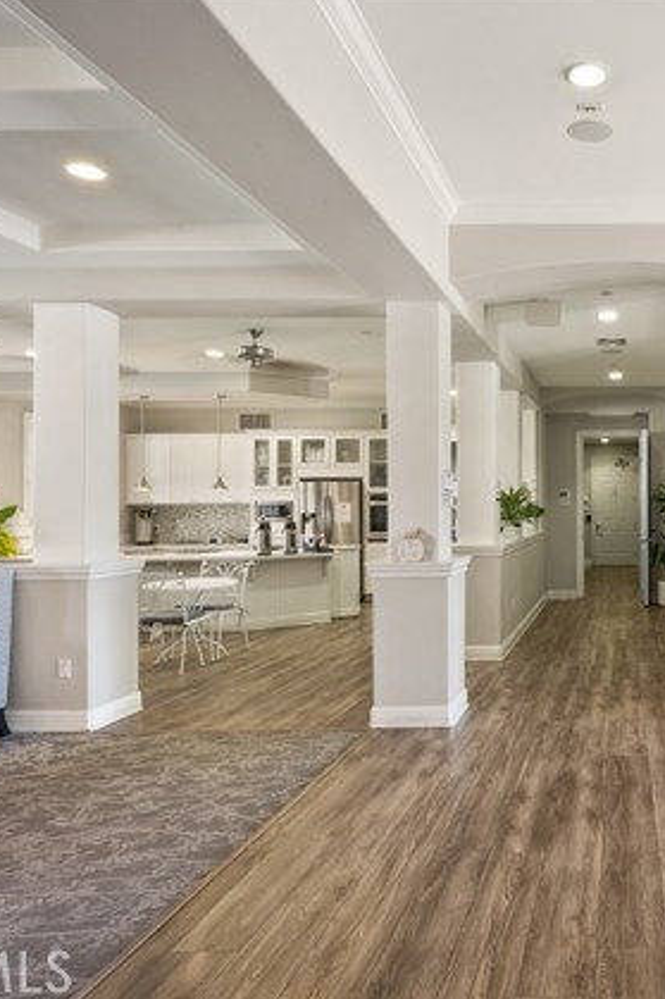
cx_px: 593
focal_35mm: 26
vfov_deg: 69.4
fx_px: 721
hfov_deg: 45.1
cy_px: 497
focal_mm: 17
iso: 40
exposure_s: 30
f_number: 22
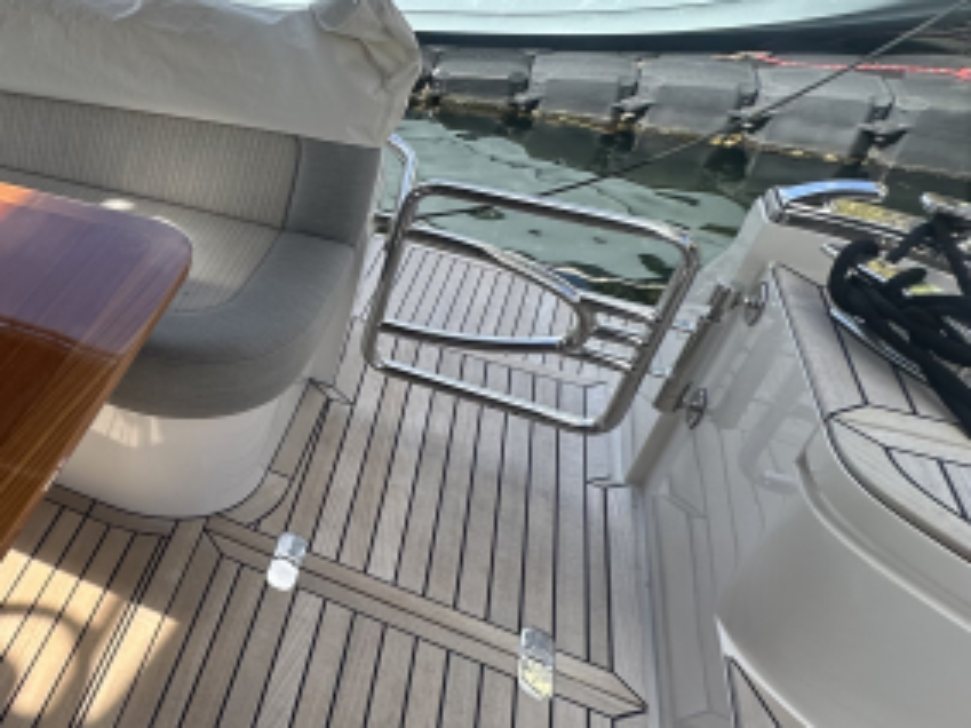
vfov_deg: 42.6
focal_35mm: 33
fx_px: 925
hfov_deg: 42.0
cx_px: -129
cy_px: 268
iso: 40
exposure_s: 1/609
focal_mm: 2.22
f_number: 2.2
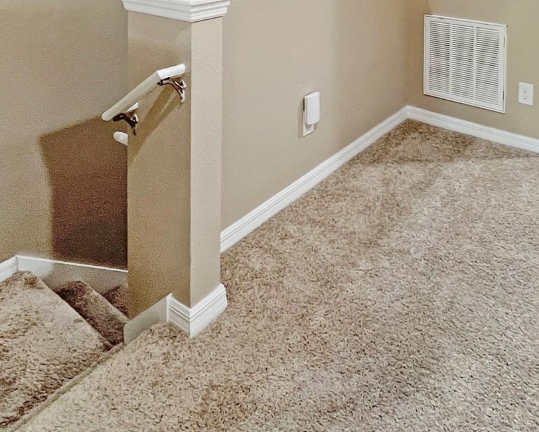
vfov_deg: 50.4
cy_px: 43
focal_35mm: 25
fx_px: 399
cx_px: 354
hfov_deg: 66.5
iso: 250
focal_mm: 1.57
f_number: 1.8
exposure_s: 1/60
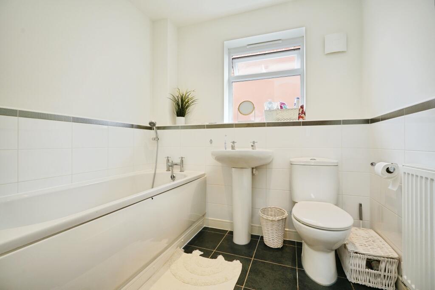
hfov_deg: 96.7
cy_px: 145
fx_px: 193
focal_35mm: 16
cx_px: 218
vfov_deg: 73.8
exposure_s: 1/50
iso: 640
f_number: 7.1
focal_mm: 16
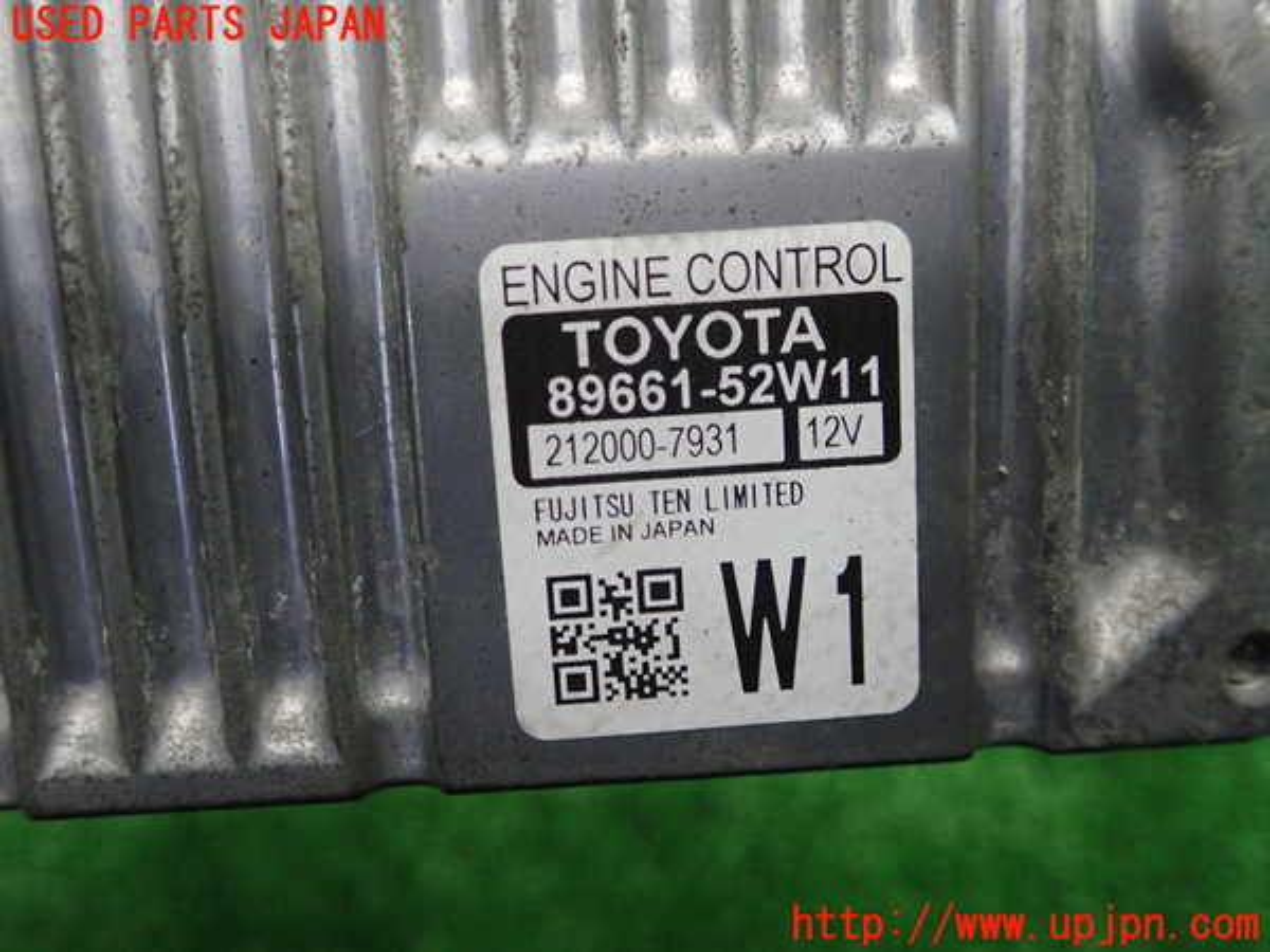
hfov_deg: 60.0
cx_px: 635
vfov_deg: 46.8
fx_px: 1101
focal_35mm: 30
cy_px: 476
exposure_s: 1/125
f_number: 2.3
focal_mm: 5.5
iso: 500
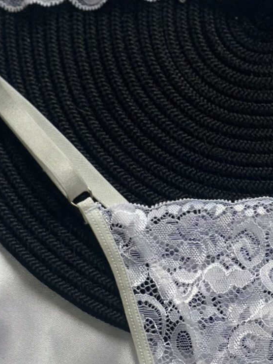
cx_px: 262
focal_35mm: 166
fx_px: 1746
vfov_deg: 11.9
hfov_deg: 8.9
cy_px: 138
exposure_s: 1/612
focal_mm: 6.86
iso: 80
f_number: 1.78
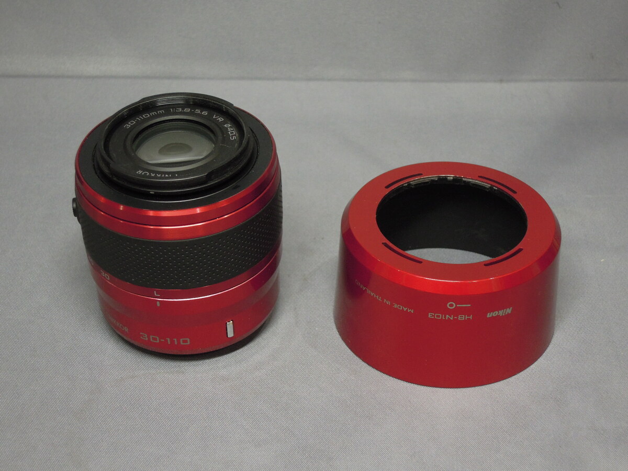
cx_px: 314
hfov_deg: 27.8
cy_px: 236
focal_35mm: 70
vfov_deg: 21.0
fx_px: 1270
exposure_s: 1/50
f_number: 4
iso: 400
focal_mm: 12.5
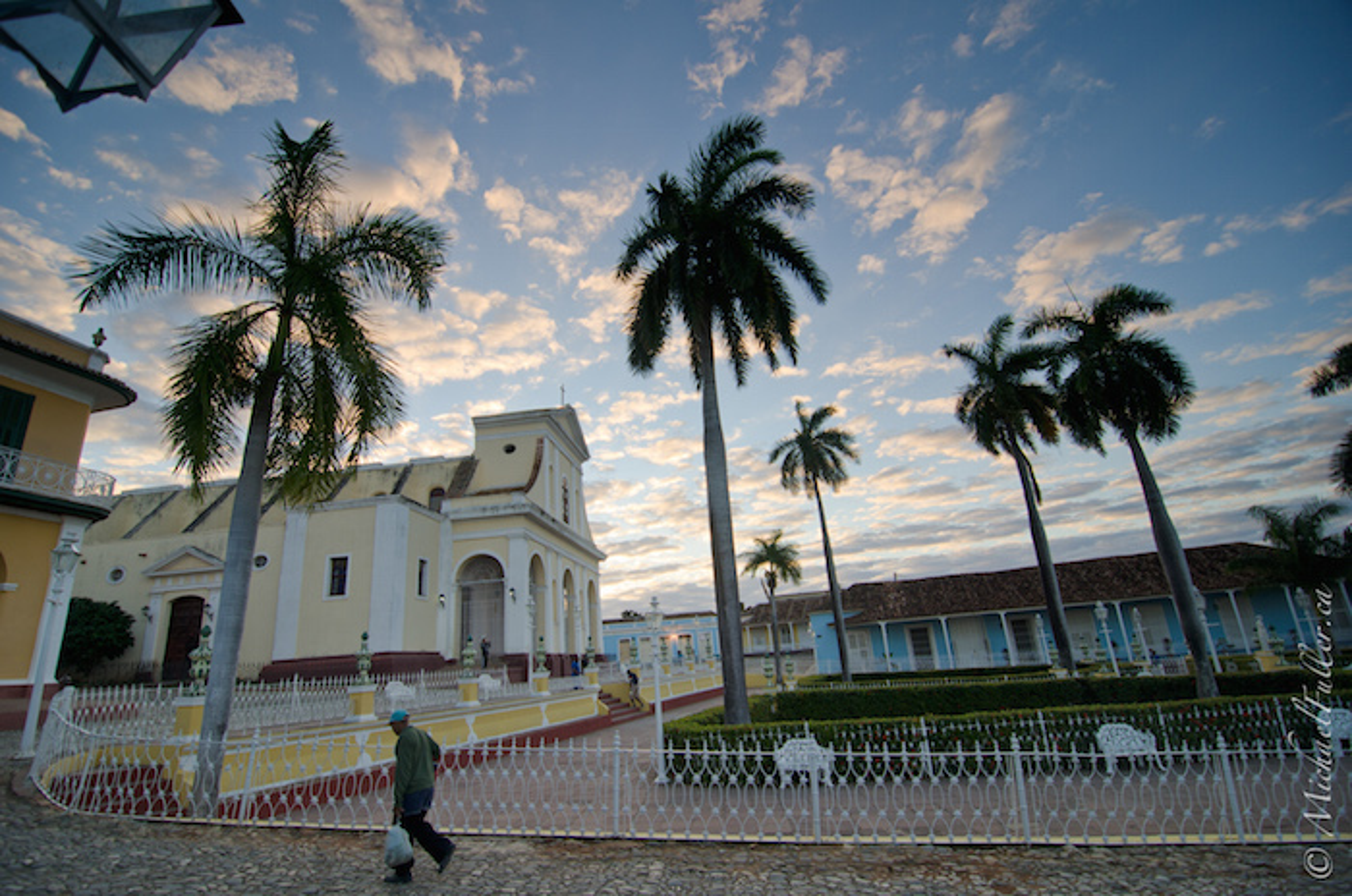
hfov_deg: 95.1
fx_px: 619
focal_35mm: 16
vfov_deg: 71.8
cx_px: 676
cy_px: 448
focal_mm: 11
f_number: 3.5
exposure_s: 1/200
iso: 100
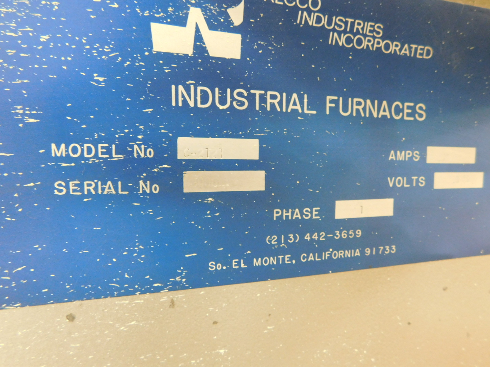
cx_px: 245
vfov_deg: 58.9
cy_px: 184
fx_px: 326
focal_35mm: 23
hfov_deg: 73.9
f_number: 3
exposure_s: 1/8
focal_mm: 4
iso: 400
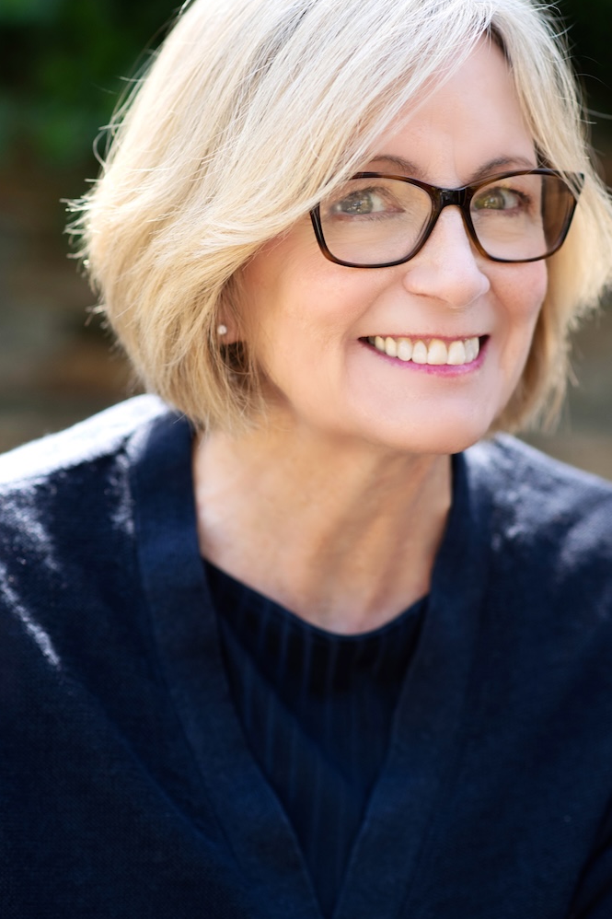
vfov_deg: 18.7
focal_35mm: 109
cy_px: 341
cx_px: 357
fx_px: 2780
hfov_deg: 12.6
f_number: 2.8
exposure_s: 1/500
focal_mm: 85
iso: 400
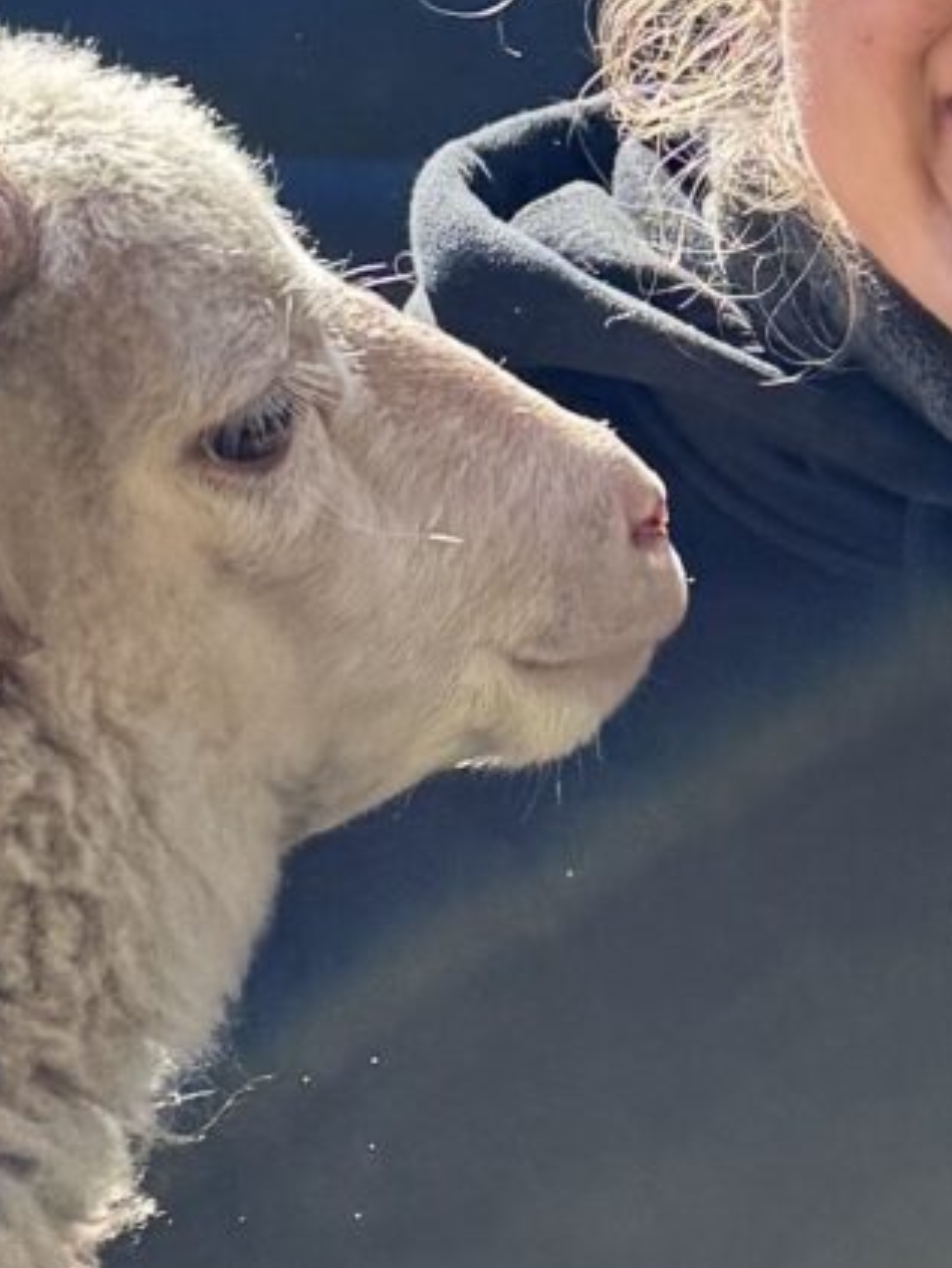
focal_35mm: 146
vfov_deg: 13.5
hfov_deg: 9.5
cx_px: 1886
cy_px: 828
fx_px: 5351
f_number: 1.78
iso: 80
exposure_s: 1/1395
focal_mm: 6.76
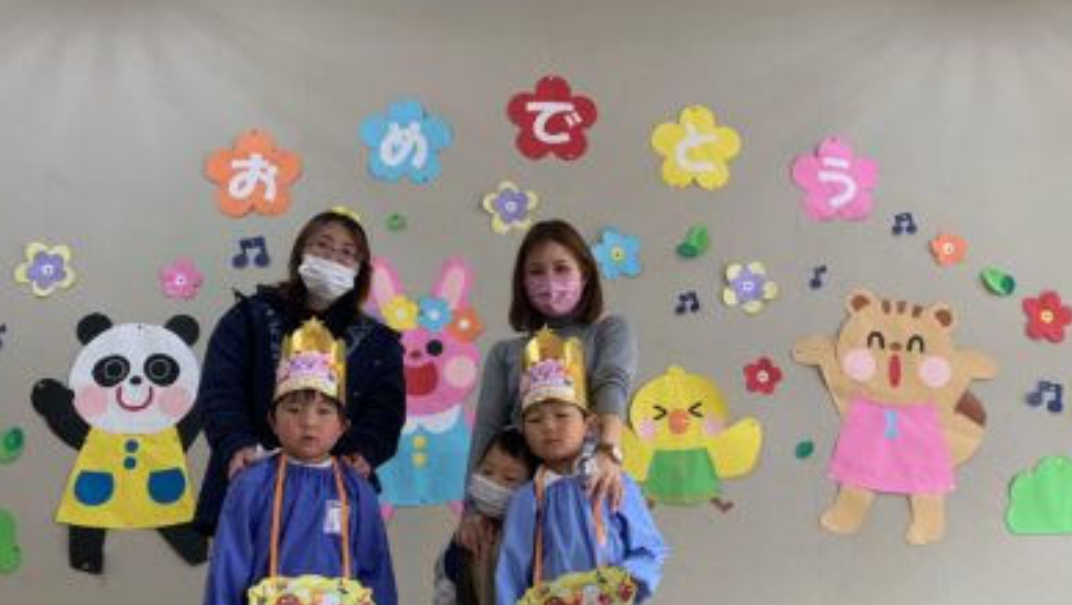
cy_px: 423
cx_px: 575
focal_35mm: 35
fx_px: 996
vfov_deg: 33.4
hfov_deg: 56.5
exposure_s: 1/69
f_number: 1.8
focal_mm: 4.25
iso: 100
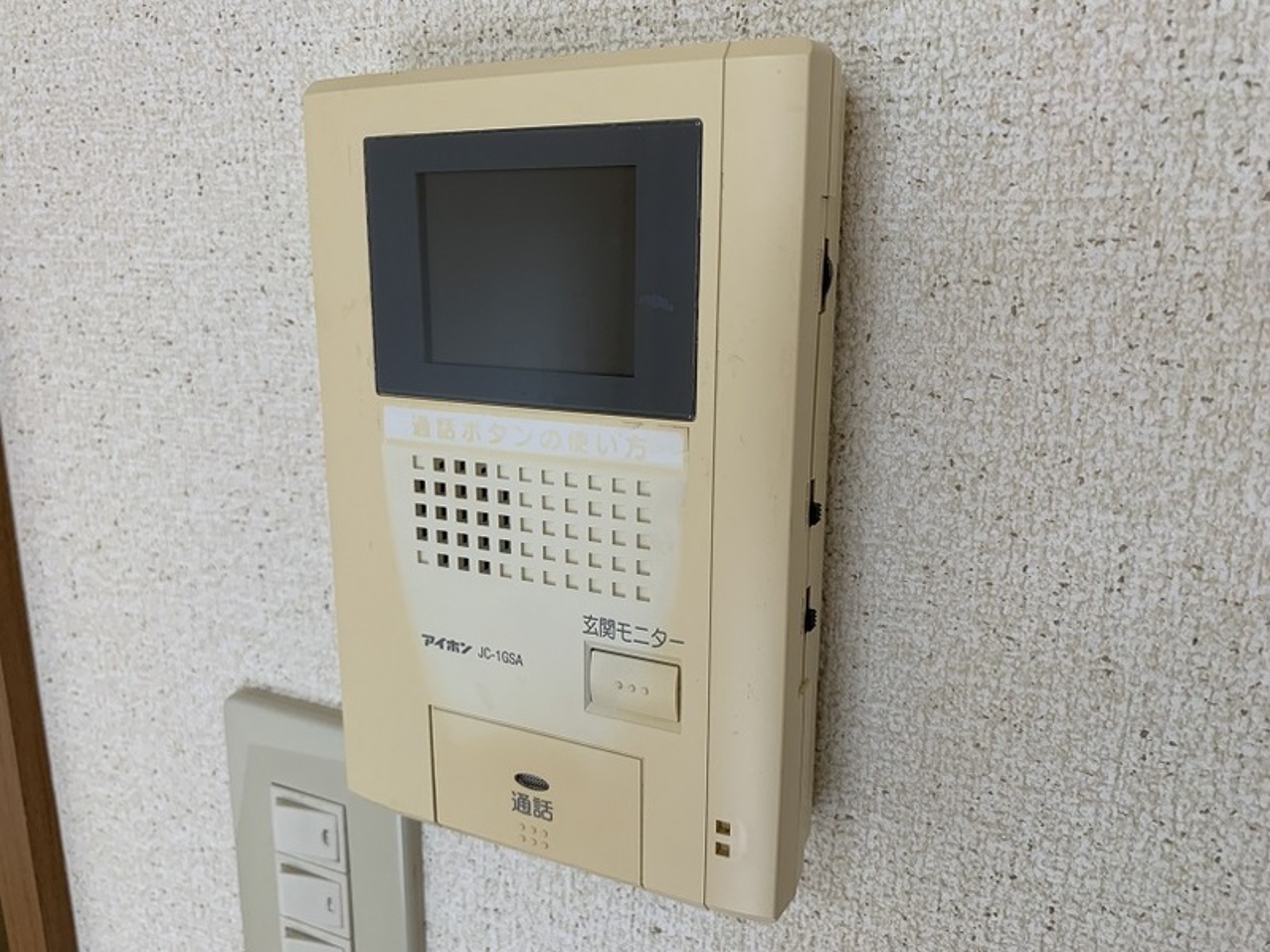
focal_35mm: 26
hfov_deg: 67.3
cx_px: 635
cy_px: 476
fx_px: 954
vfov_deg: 53.1
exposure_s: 1/120
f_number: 1.8
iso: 80
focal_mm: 4.25
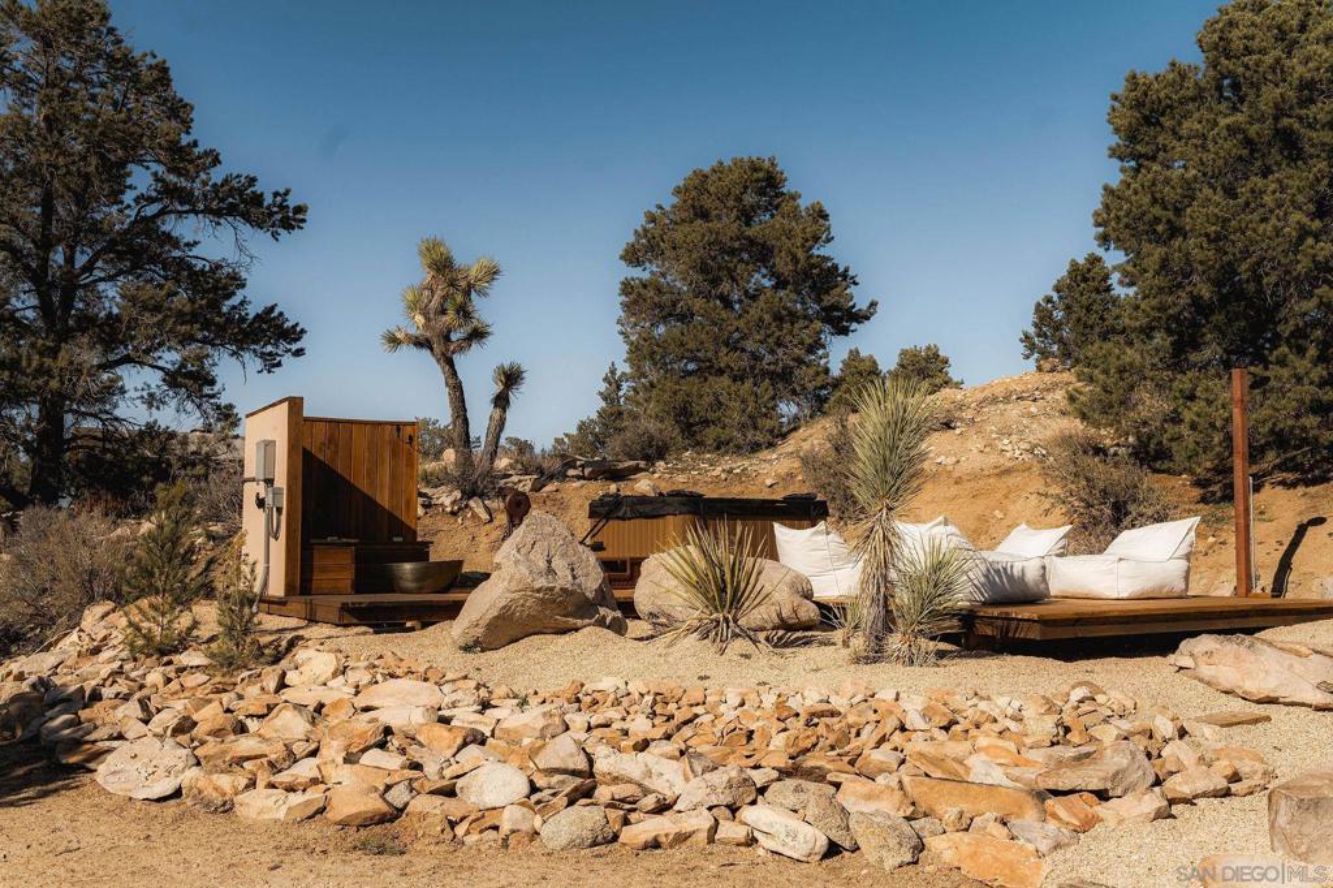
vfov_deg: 37.8
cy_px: 444
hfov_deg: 54.4
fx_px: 1295
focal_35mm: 35
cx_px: 666
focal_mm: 35
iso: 100
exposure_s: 1/1250
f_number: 5
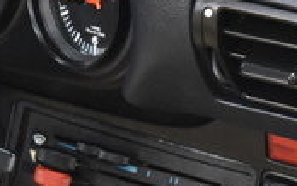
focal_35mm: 229
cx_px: -34
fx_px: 1855
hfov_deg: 9.1
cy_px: 128
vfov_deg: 5.7
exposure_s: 1/50
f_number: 4.5
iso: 4000
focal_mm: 34
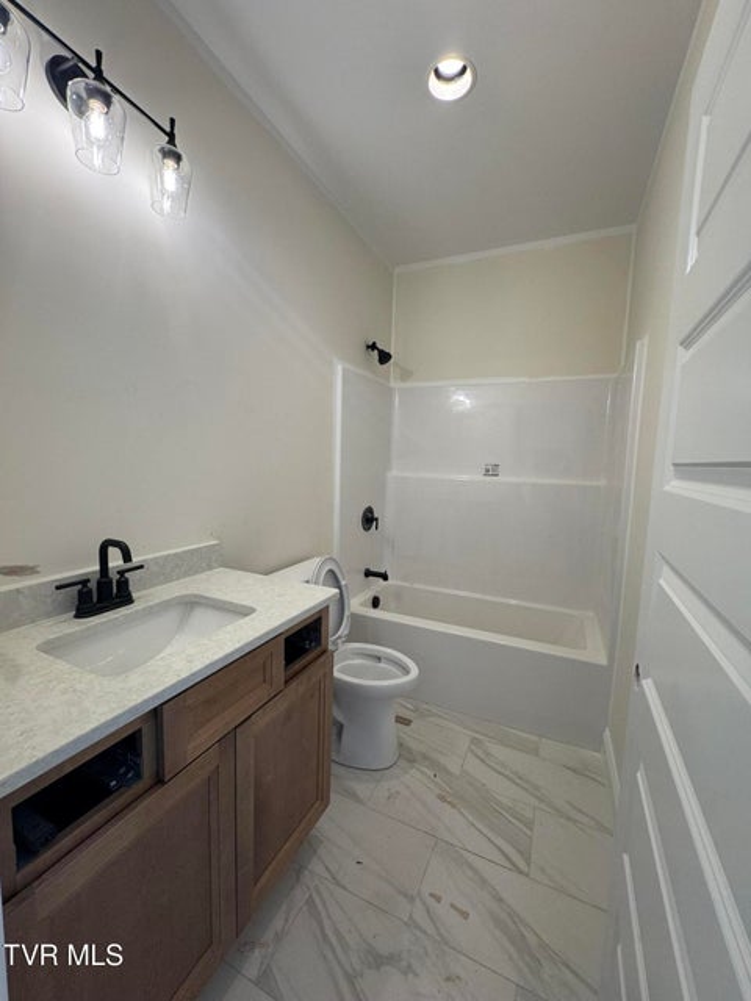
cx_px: 376
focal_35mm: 14
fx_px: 405
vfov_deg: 102.1
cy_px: 500
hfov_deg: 85.7
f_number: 2.2
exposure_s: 1/120
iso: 100
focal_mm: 2.22
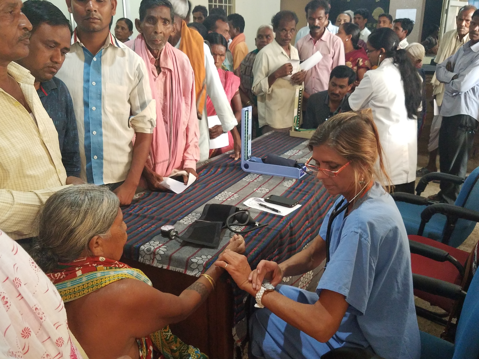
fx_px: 360
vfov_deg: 53.1
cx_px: 240
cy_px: 180
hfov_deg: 67.3
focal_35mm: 26
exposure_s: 1/20
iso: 250
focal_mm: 4.2
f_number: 1.7
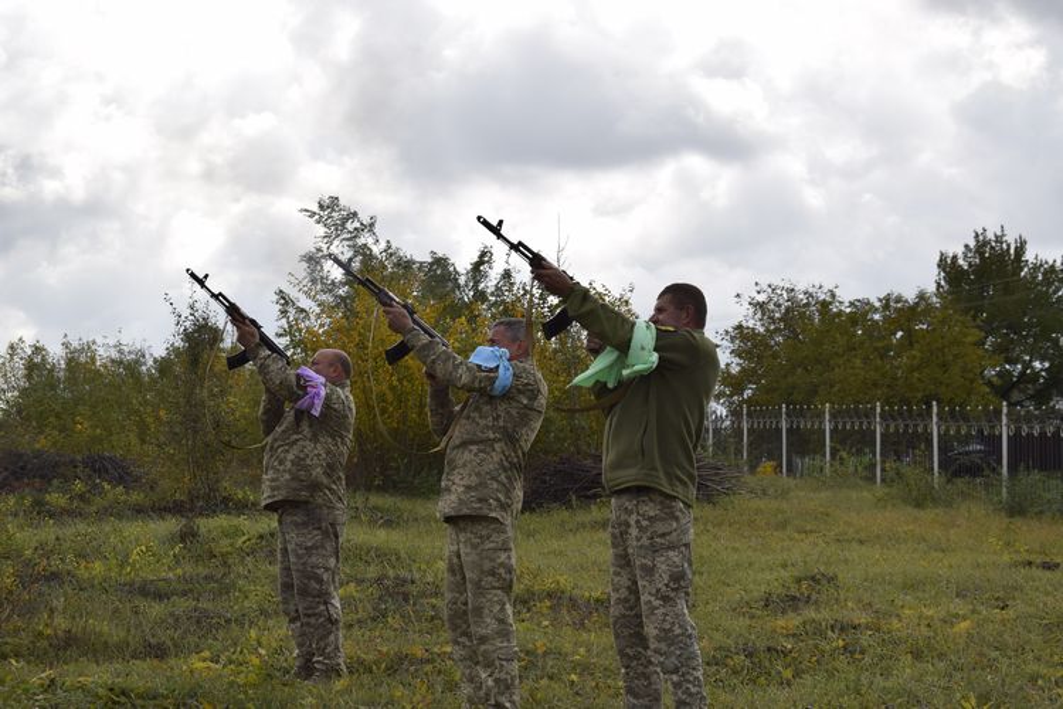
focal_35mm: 75
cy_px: 354
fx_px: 2214
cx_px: 532
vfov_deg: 18.2
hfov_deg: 27.0
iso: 100
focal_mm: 50
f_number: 11
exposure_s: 1/200
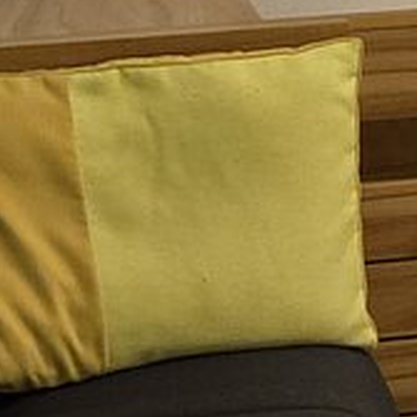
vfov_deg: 9.4
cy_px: 242
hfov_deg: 9.3
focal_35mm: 187
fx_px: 2549
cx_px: 459
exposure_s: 1/60
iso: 1000
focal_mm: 5.4
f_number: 1.8
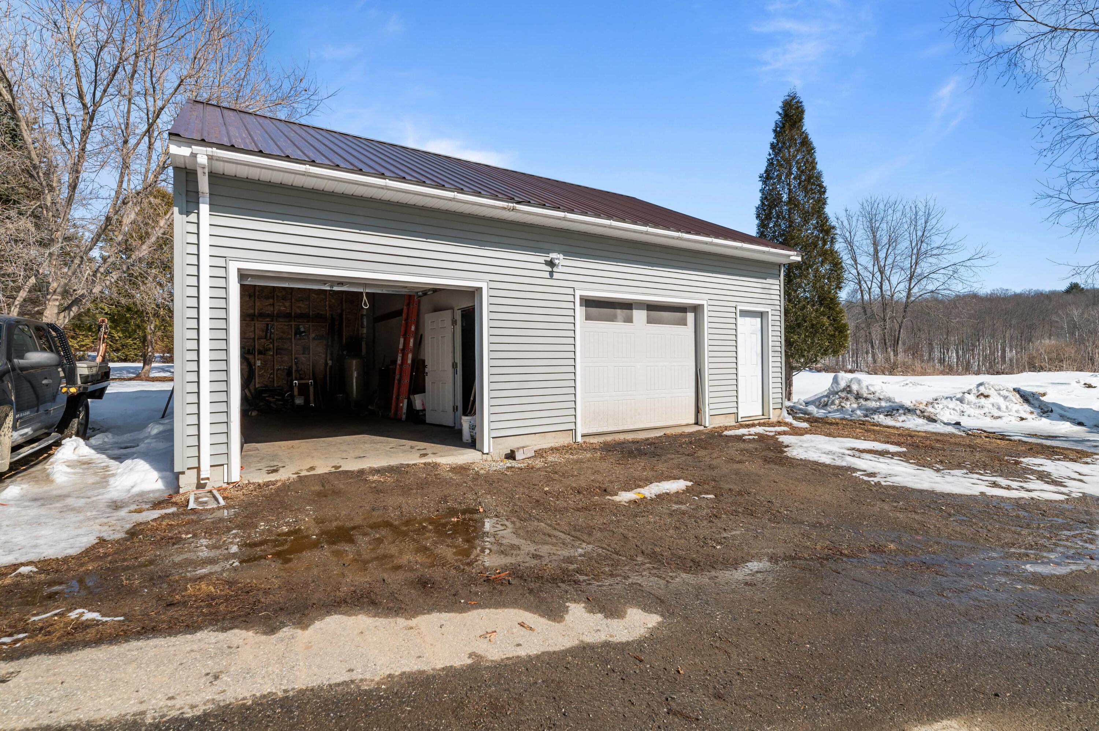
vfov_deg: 70.4
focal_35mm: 17
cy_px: 366
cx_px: 550
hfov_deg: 93.3
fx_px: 519
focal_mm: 17
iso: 800
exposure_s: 1/1600
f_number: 8
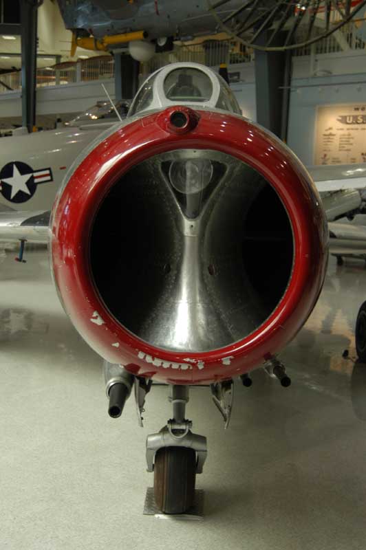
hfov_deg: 29.8
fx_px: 687
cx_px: 183
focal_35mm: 45
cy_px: 275
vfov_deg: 43.6
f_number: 3.8
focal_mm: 30
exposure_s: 1/45
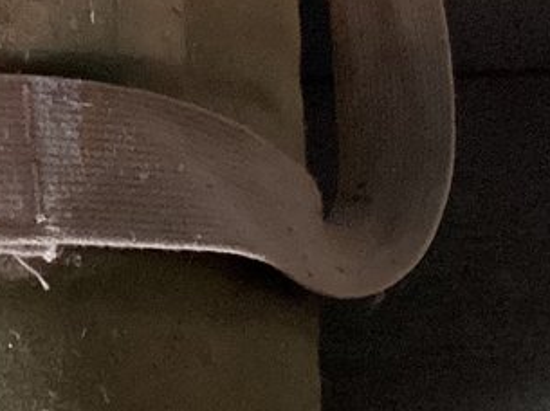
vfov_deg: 9.3
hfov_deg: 12.1
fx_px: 2444
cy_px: -210
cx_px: -333
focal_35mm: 154
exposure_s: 1/50
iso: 250
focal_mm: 3.3
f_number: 2.4
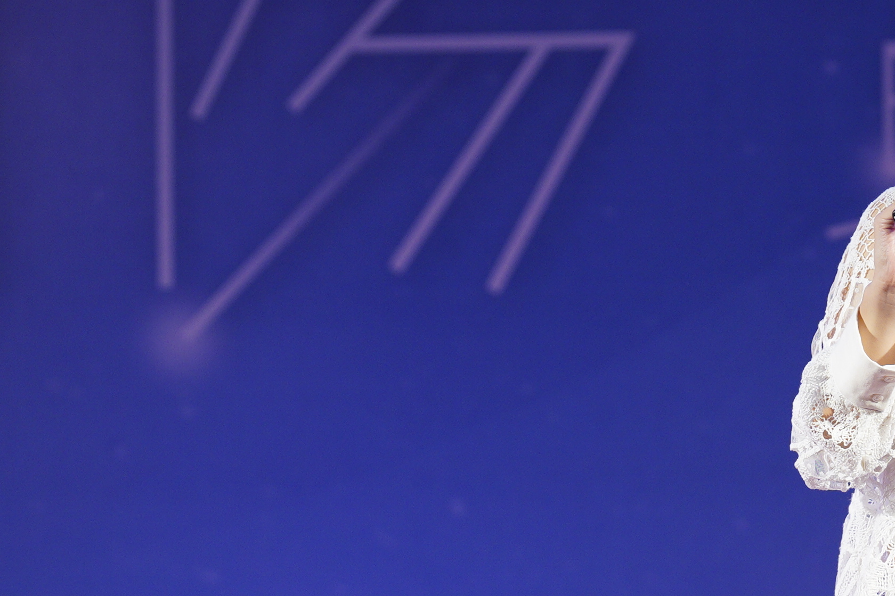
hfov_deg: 4.3
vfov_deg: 2.9
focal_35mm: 482
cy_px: 554
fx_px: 11982
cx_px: 921
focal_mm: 135
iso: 500
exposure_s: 1/125
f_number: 2.2
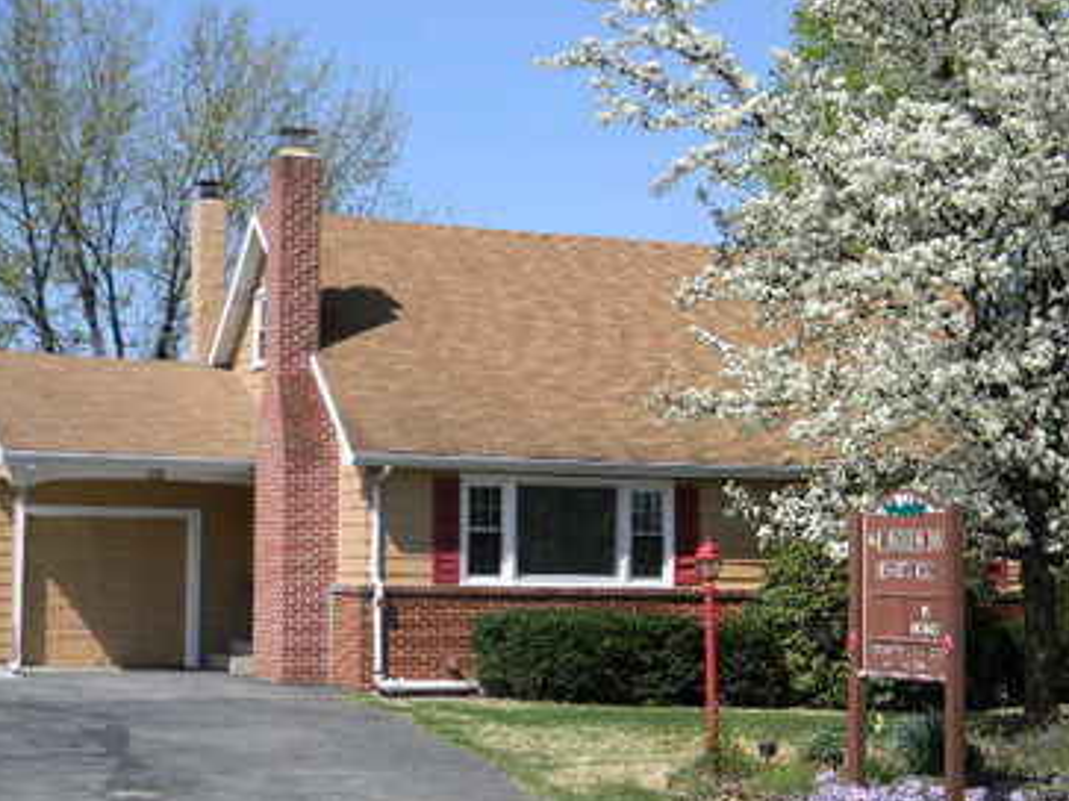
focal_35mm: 68
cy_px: 400
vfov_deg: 21.6
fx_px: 2099
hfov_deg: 28.6
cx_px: 530
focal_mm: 12.2
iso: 80
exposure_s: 1/585
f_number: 4.3
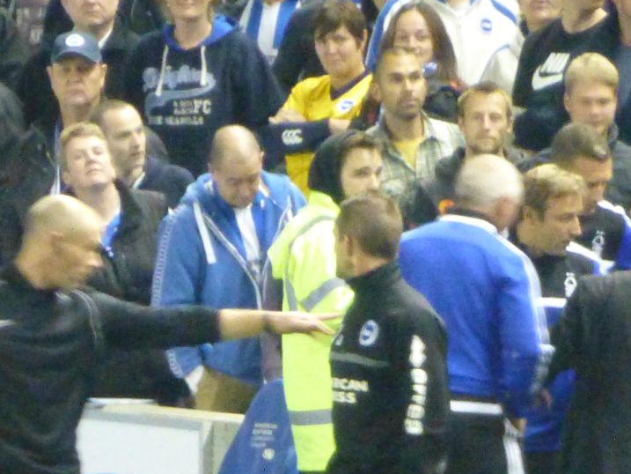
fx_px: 29298
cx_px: 465
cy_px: 352
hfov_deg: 1.2
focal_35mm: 1607
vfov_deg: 0.9
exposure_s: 1/15
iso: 1600
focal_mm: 86
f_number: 6.4
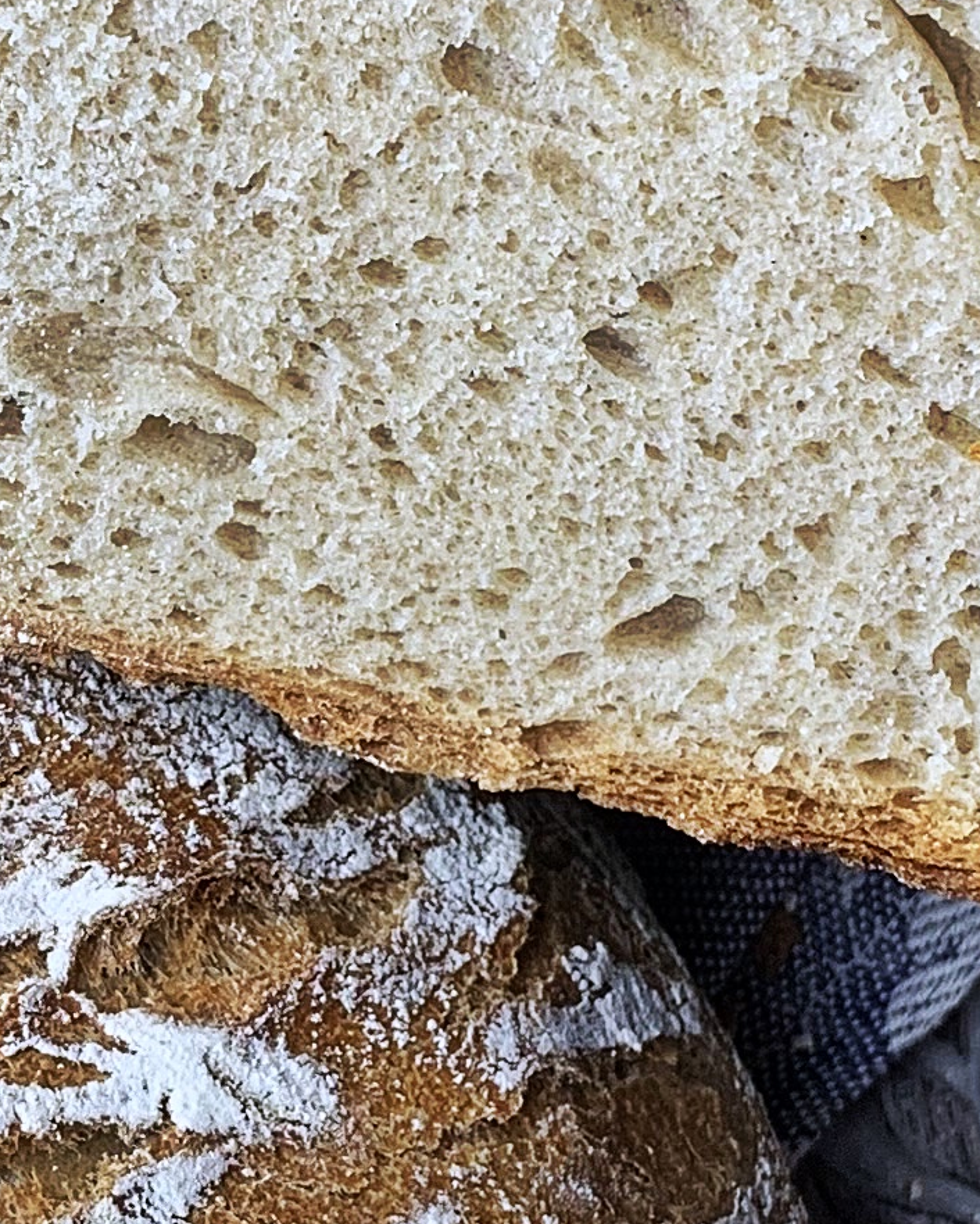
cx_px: 26
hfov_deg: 13.1
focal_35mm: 116
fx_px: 4204
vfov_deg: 16.5
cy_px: 790
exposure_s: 1/100
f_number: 1.8
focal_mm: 4.25
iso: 50
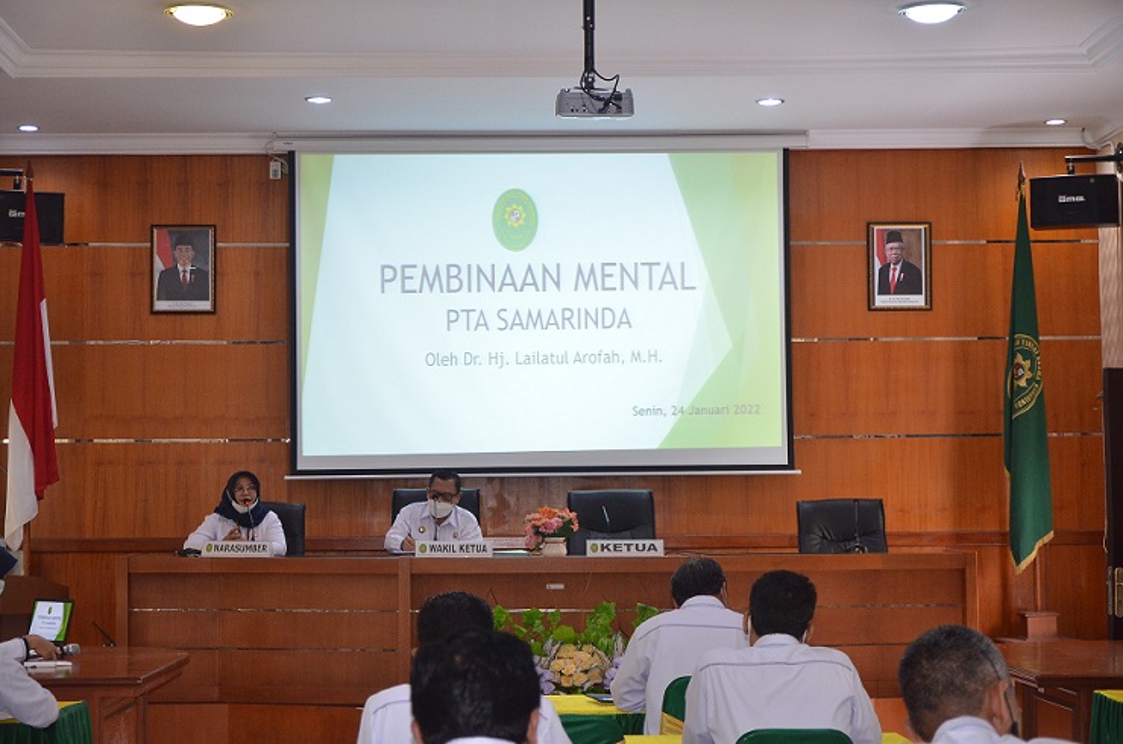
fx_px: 1868
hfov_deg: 33.5
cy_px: 372
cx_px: 562
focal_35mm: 60
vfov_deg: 22.5
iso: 1600
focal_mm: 40
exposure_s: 1/60
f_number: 4.5
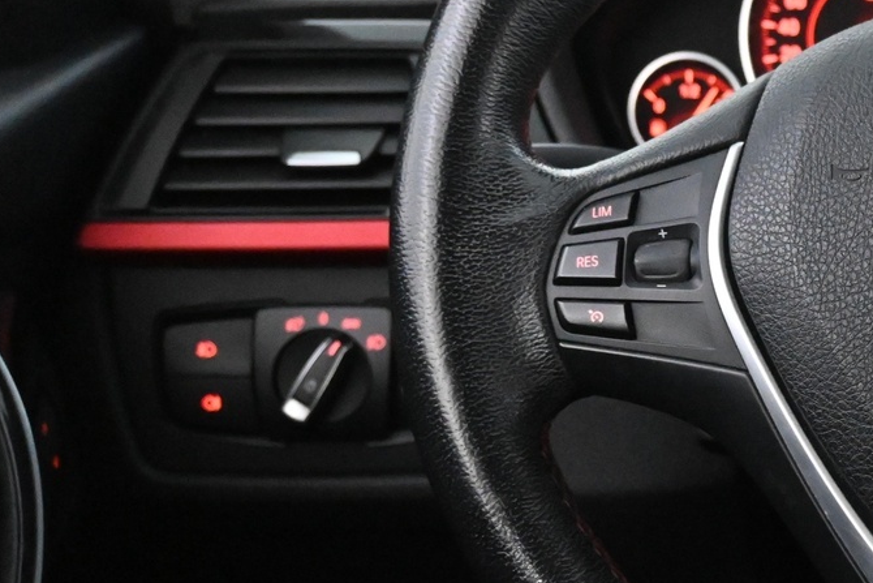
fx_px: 2154
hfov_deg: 21.3
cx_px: 1046
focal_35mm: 89
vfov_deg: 15.4
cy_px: 271
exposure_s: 1/40
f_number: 4.2
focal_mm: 24.5
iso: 7200
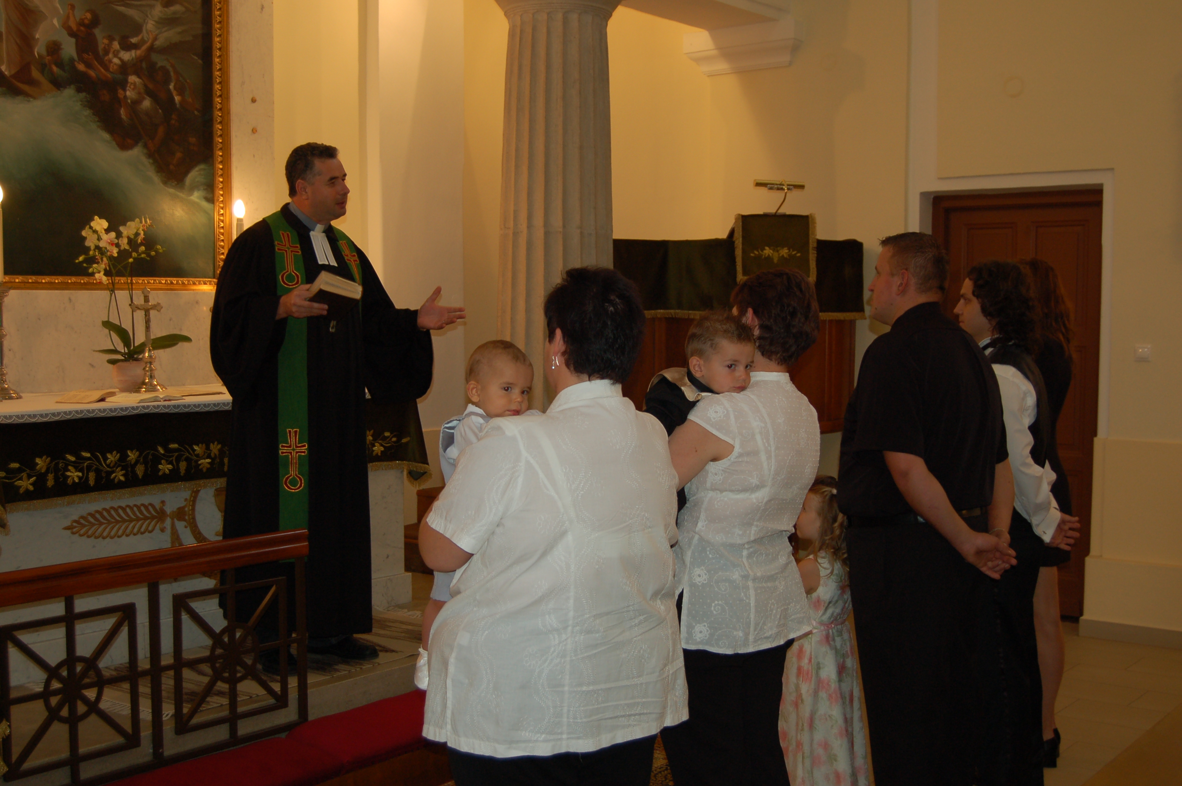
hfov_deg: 43.6
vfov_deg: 29.8
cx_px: 591
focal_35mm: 45
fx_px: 1476
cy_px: 393
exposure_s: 1/60
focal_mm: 30
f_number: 4.2
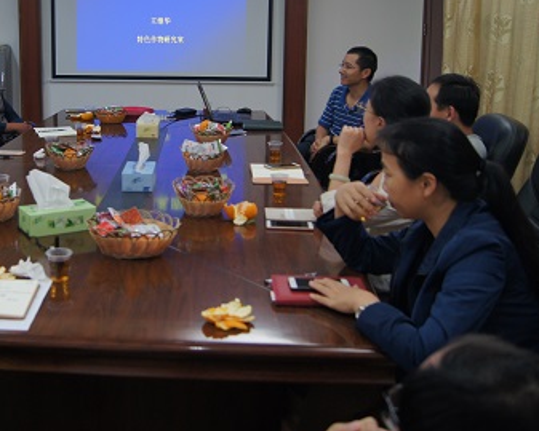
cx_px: 134
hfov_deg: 40.0
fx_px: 718
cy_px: 125
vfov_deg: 33.0
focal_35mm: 45
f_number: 3.5
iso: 250
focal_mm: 18
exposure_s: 1/30
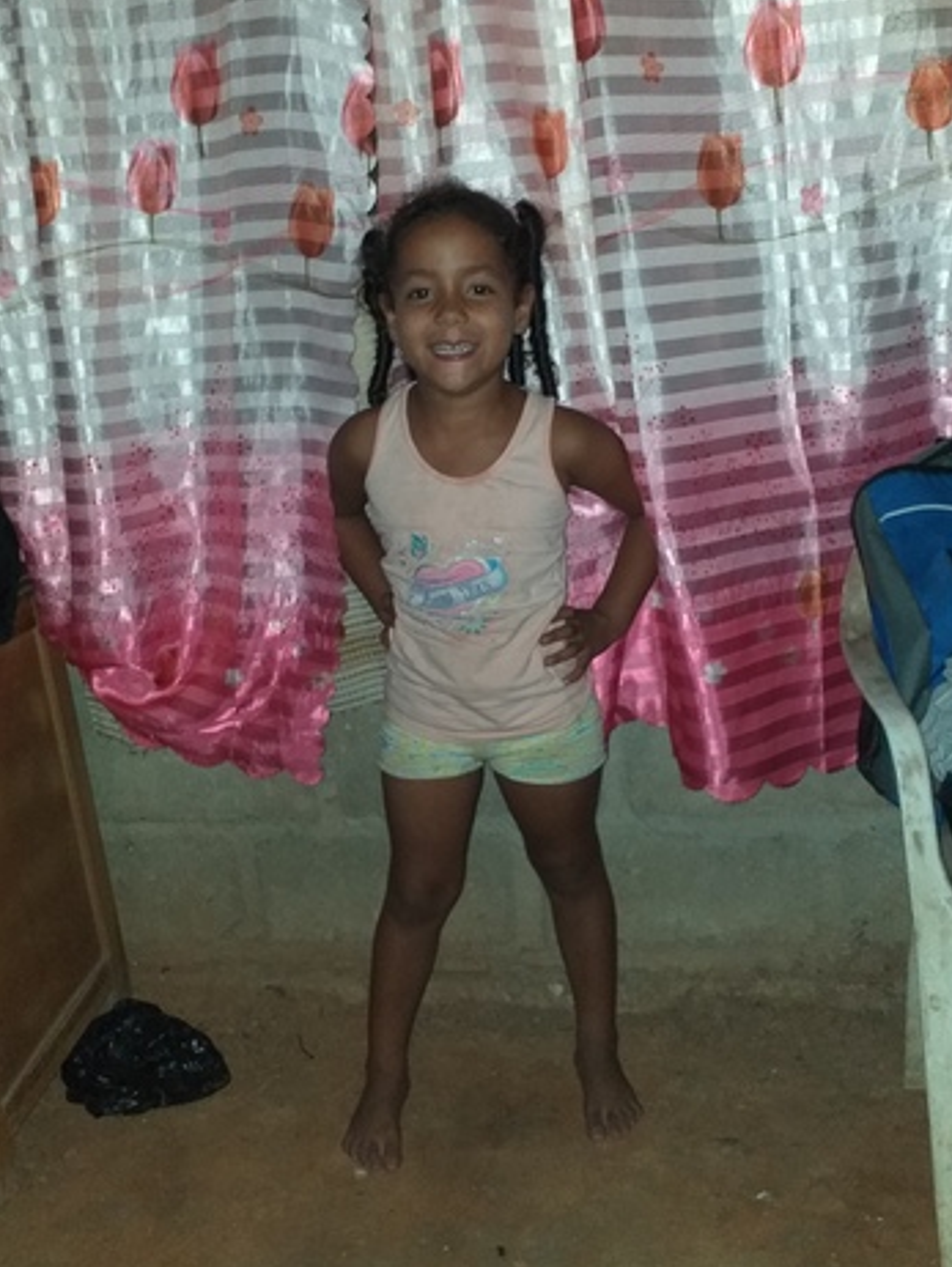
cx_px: 488
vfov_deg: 65.3
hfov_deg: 51.4
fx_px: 989
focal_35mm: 27
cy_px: 620
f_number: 1.9
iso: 250
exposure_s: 1/30
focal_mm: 3.6
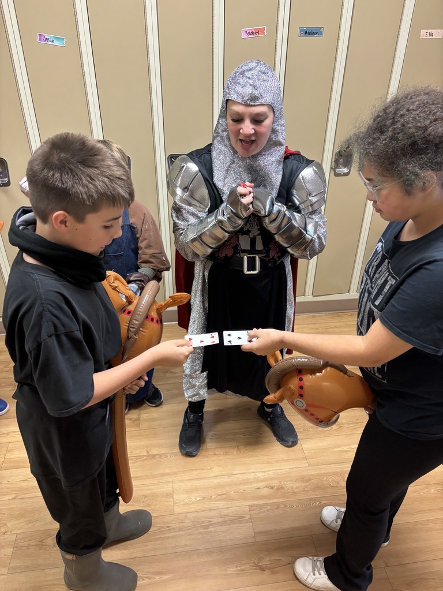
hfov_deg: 53.1
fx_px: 444
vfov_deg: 67.3
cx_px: 222
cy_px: 296
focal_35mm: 26
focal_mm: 5.96
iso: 320
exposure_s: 1/60
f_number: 1.6
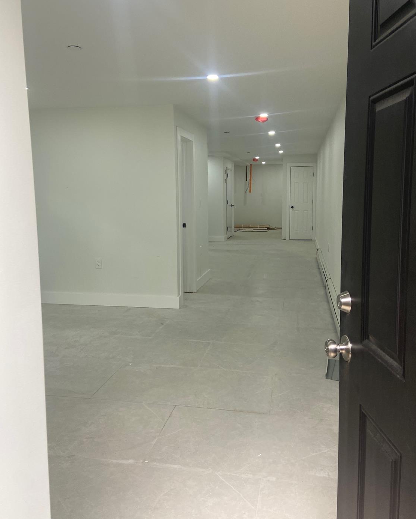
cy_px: 244
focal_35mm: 28
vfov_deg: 62.2
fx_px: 431
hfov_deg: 51.5
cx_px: 209
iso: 80
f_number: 1.8
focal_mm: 4.25
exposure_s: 1/120
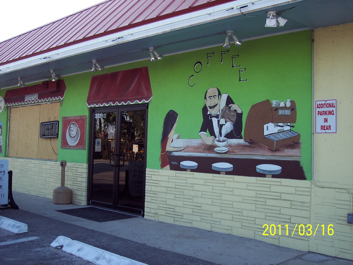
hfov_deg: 47.9
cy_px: 132
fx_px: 398
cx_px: 176
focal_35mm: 39
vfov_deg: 36.8
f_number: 3.4
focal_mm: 8
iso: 100
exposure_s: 1/250
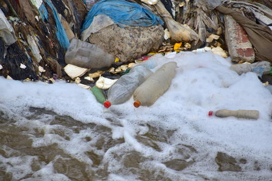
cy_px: 90
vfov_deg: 3.1
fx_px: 3399
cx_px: 136
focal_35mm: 450
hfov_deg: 4.6
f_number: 6.3
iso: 100
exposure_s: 1/250
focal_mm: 300
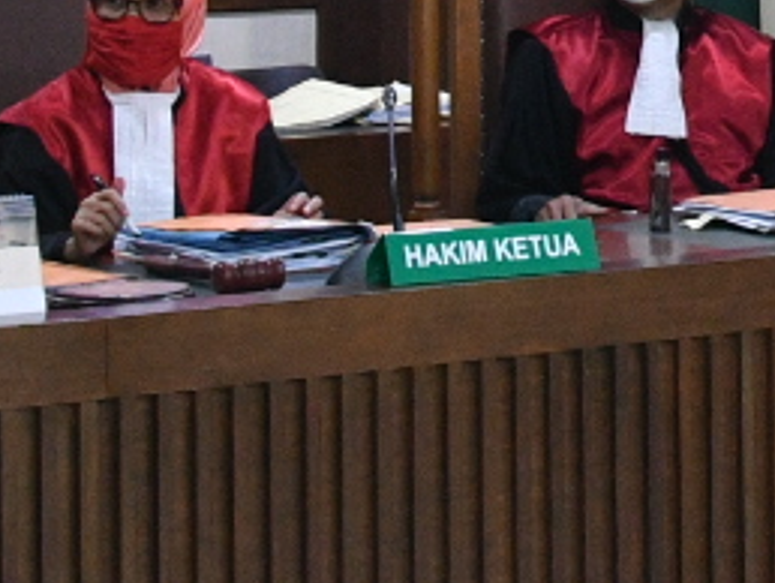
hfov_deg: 11.1
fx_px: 3653
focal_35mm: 163
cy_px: -490
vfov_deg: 8.7
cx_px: 1484
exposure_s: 1/50
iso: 2000
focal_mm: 18
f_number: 5.6
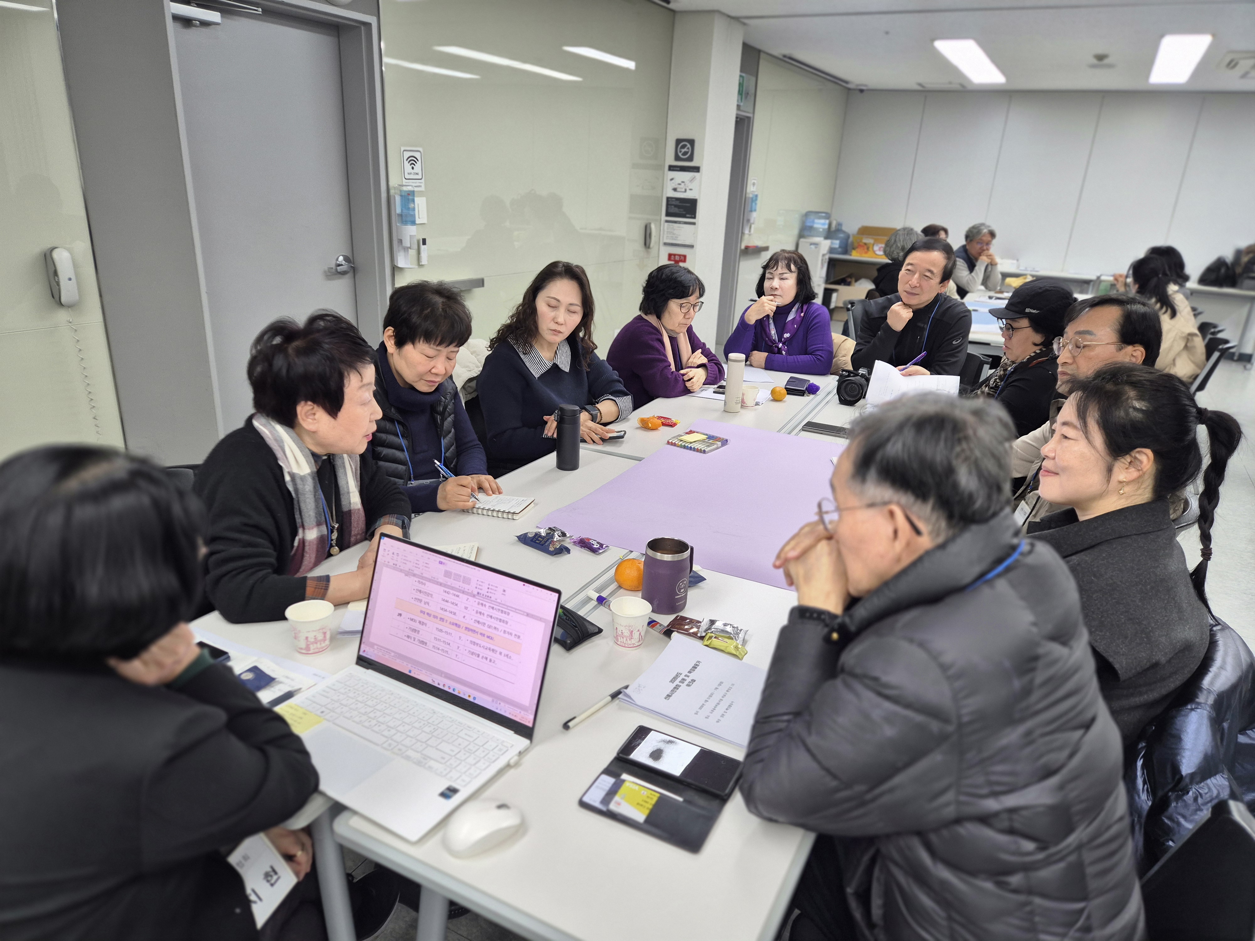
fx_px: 834
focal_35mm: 23
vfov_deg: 58.9
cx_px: 628
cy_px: 470
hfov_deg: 73.9
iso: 100
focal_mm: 5.4
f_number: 1.8
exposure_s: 1/120
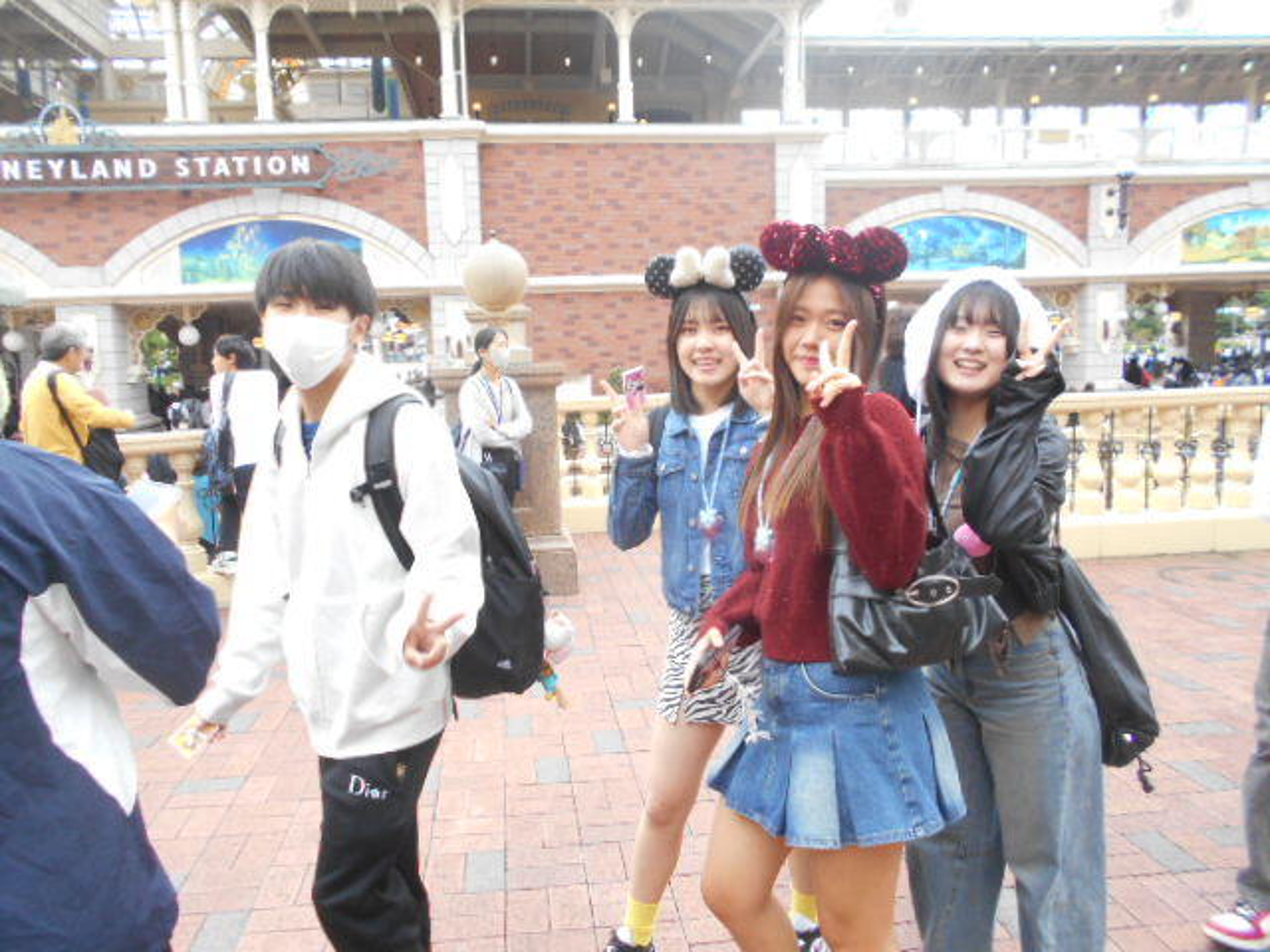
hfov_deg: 67.3
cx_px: 635
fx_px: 954
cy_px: 476
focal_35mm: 26
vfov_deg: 53.1
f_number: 3.2
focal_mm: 4.6
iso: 250
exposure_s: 1/250
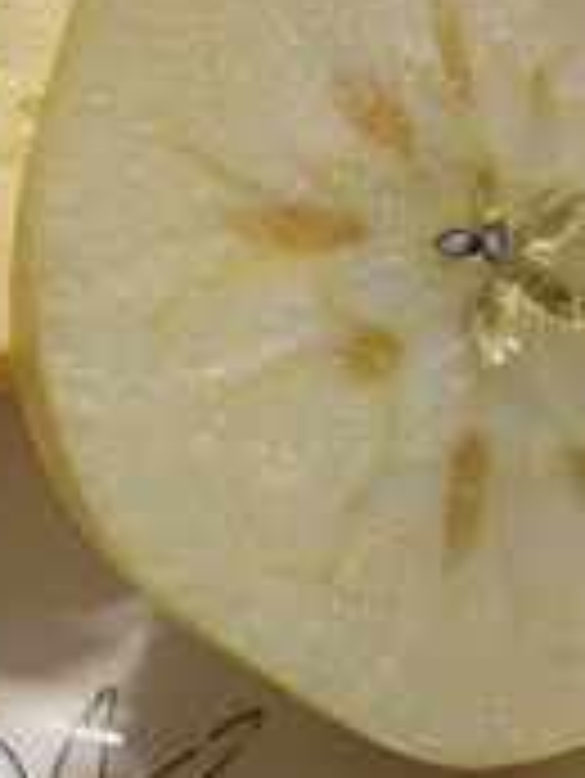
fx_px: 1350
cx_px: 180
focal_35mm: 60
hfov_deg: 24.3
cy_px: 441
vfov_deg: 32.1
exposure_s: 1/121
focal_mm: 4.25
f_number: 1.8
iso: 80
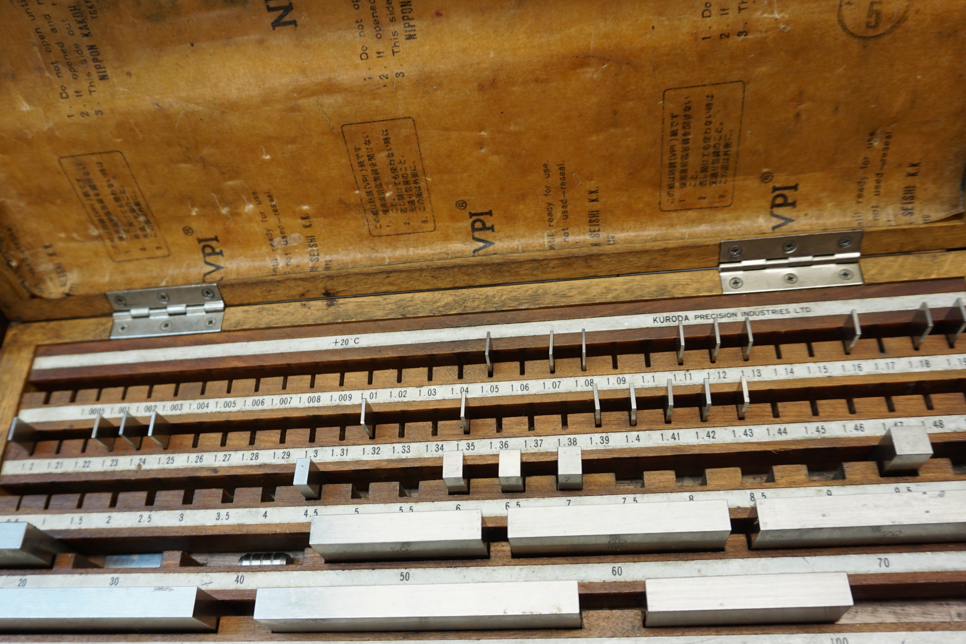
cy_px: 388
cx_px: 450
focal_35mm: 30
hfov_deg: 61.9
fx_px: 805
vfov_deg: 43.4
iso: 250
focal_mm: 16
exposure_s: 1/60
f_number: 4
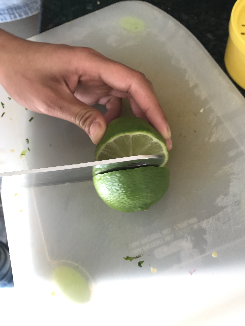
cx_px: 122
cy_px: 163
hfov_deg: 49.7
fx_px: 264
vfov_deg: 63.4
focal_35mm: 28
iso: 20
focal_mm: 3.99
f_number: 1.8
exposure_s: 1/30
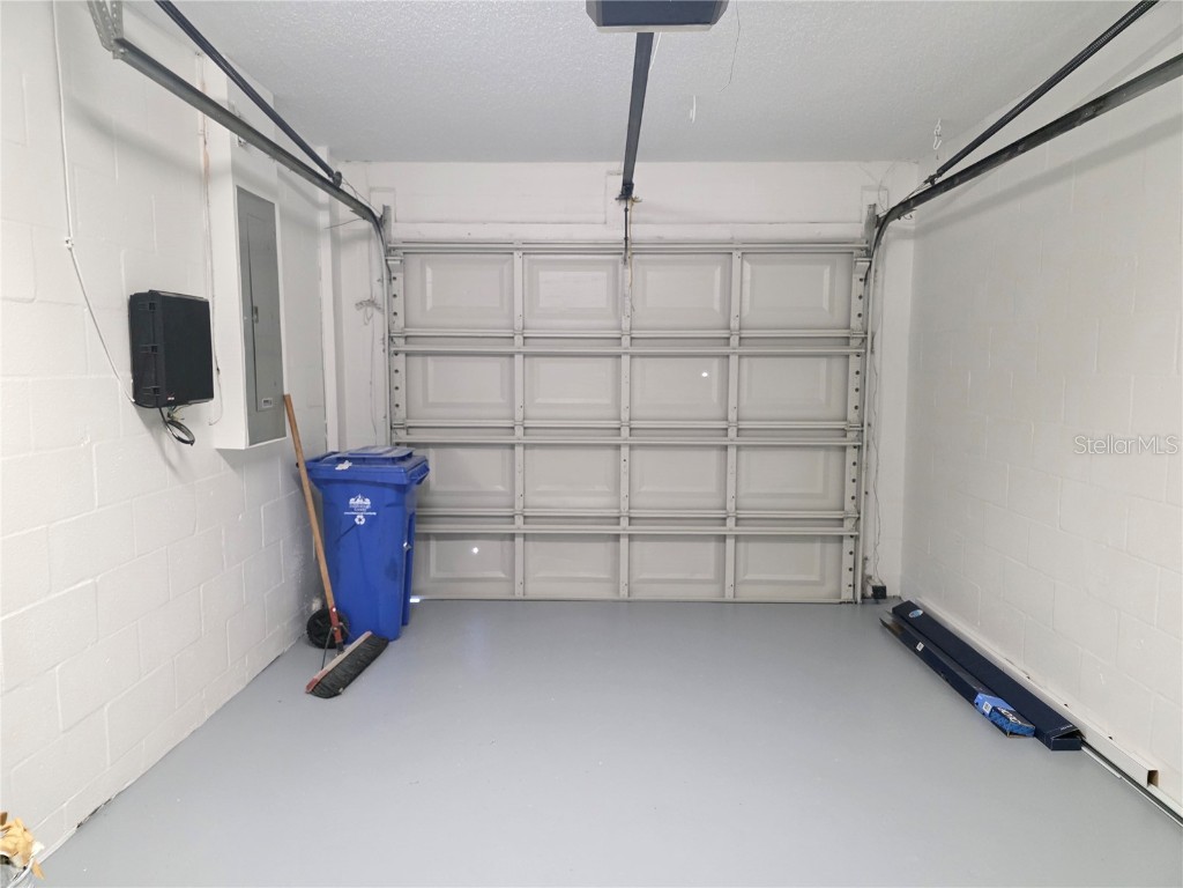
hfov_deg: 73.9
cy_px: 444
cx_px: 592
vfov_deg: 58.9
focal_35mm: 23
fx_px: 786
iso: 2000
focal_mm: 6.3
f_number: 1.7
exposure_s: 1/120
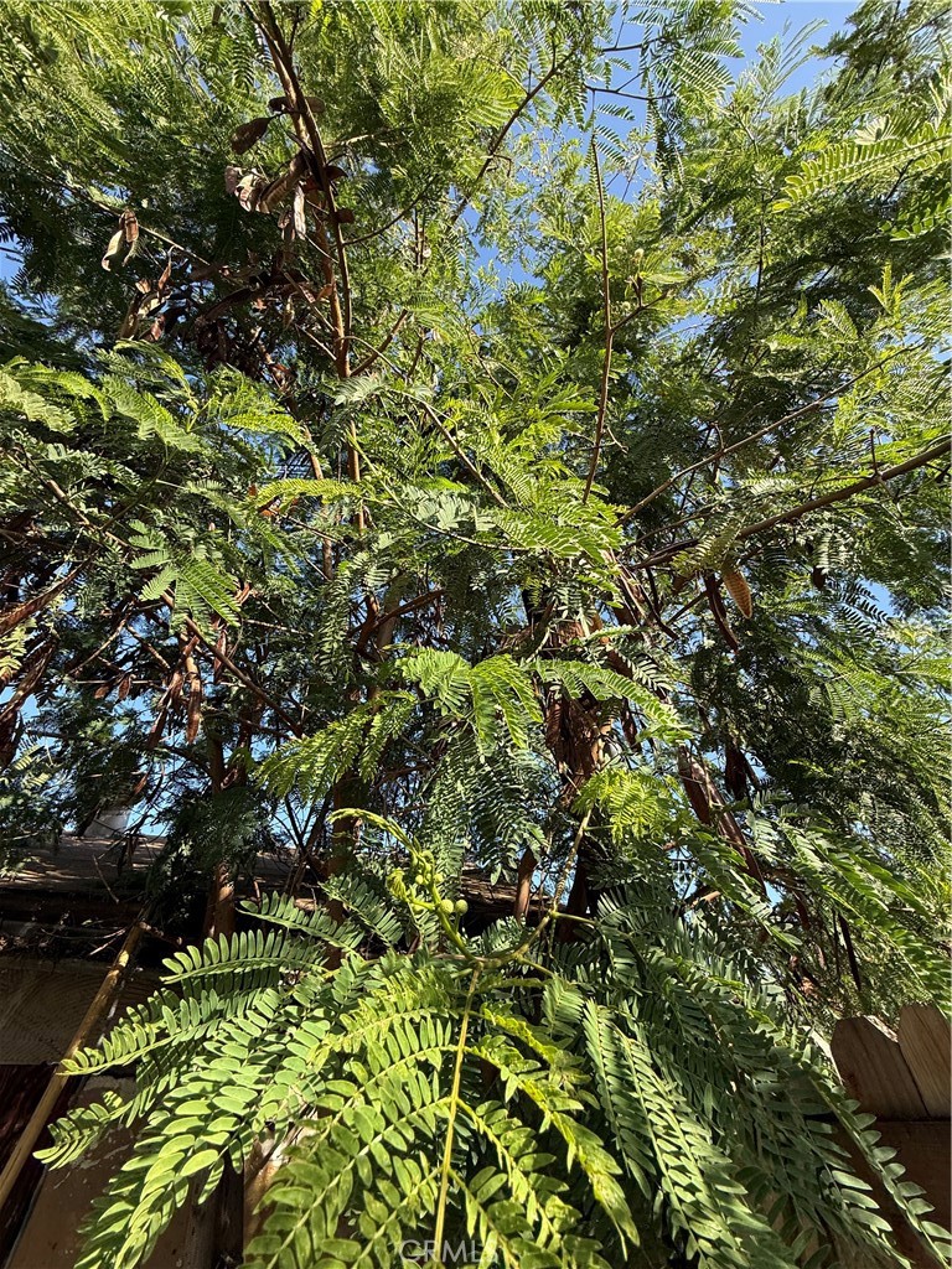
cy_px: 634
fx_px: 513
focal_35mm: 14
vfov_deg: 102.1
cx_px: 476
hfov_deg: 85.7
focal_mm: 2.22
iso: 50
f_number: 2.2
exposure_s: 1/465
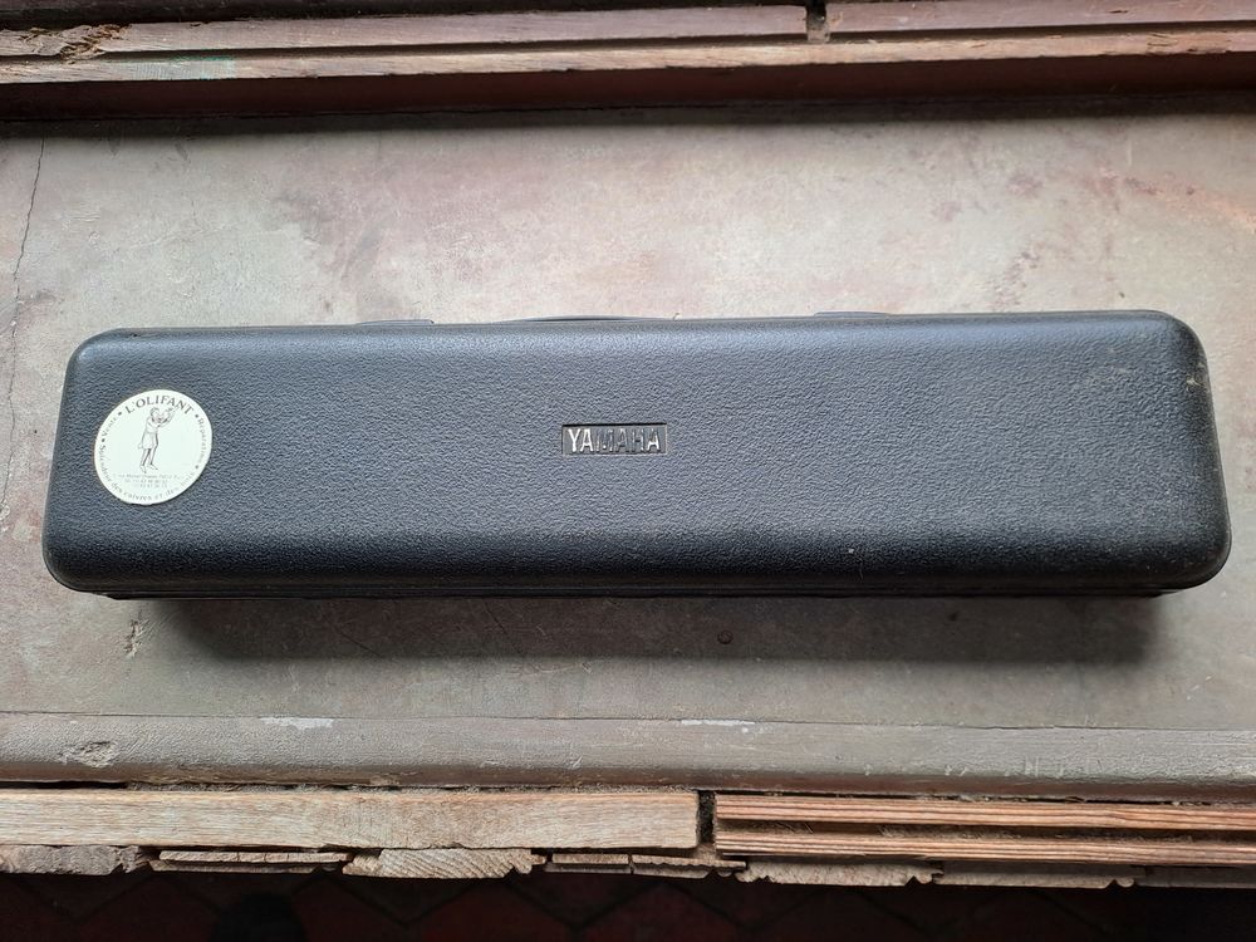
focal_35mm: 25
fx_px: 907
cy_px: 471
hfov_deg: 69.4
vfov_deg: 54.9
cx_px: 628
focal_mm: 4.65
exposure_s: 1/60
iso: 64
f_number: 1.8
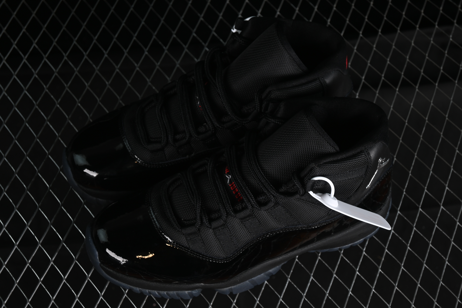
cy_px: 154
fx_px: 962
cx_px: 231
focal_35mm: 75
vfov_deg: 18.2
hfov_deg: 27.0
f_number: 6.3
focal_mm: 50
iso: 160
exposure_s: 1/40
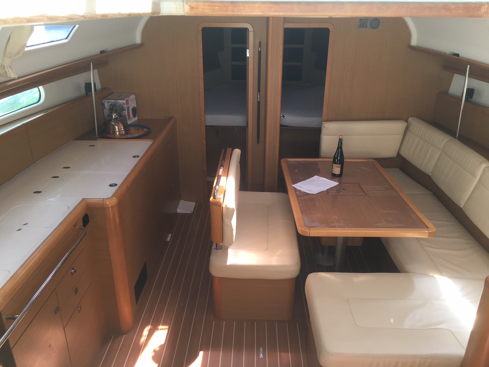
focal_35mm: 29
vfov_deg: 48.2
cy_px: 184
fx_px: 410
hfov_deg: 61.7
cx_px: 244
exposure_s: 1/100
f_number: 2.2
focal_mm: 4.15
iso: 40
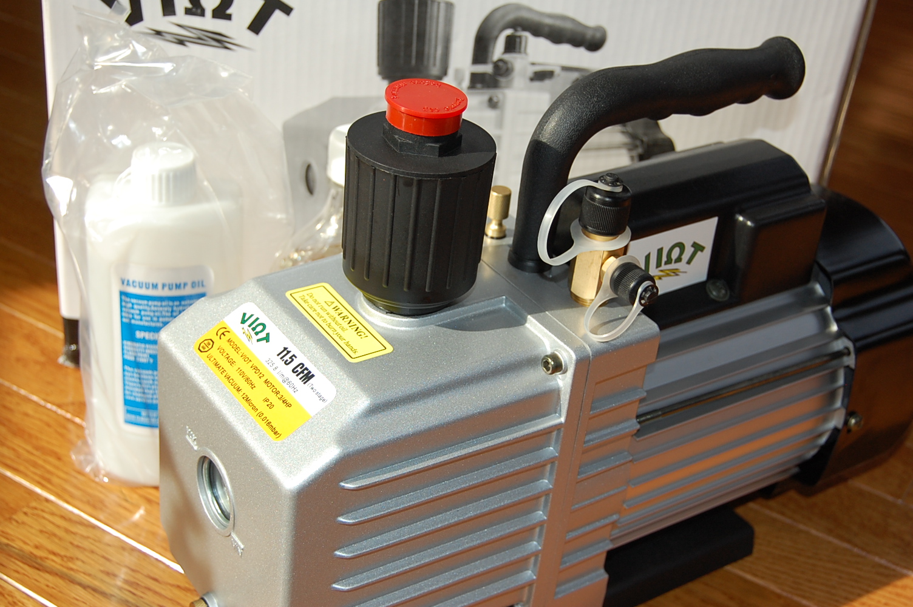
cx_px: 456
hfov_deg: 35.1
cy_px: 304
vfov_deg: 23.7
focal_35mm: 57
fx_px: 1444
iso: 400
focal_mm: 38
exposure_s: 1/500
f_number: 5.6
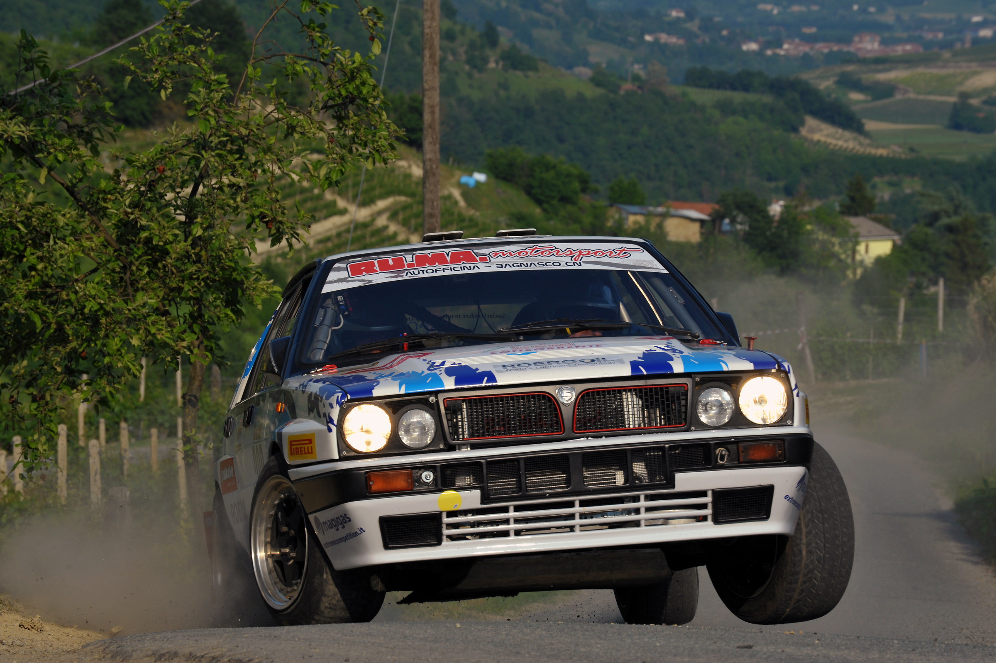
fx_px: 5115
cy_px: 332
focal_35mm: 185
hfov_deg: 11.1
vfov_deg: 7.4
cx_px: 498
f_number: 13
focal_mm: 185
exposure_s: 1/1250
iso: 800
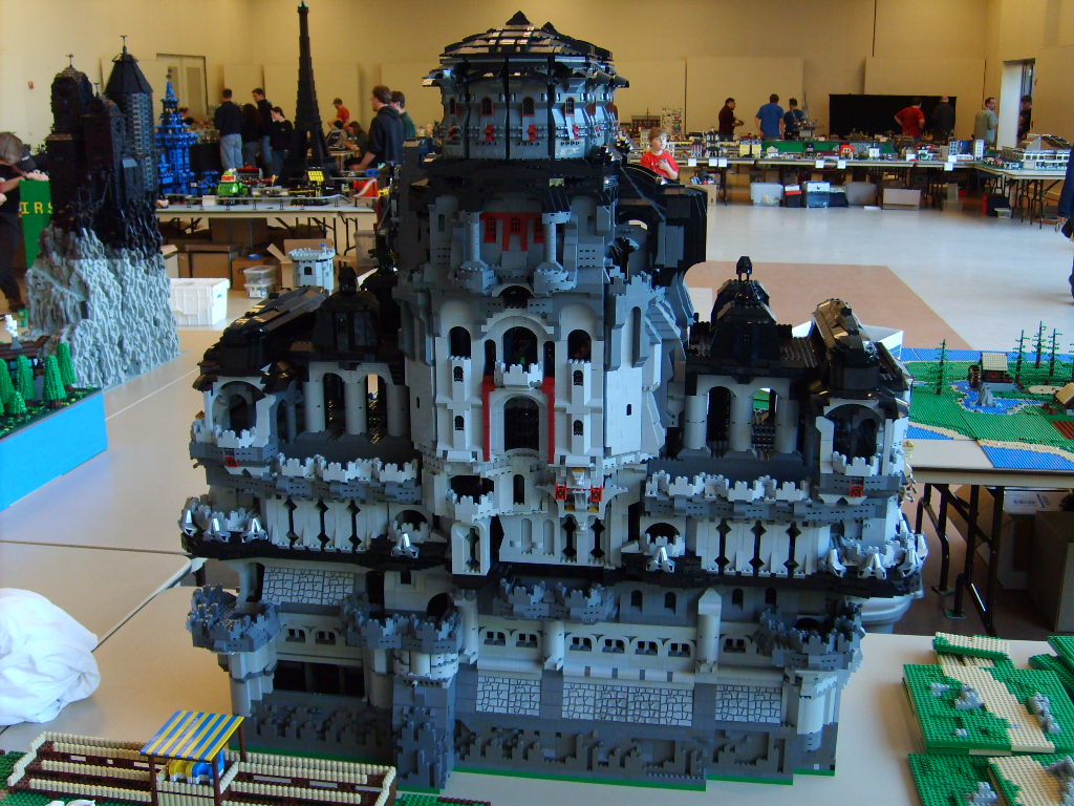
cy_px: 403
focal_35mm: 35
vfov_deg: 40.7
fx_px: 1086
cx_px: 537
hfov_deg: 52.6
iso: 100
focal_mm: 5.8
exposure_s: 1/30
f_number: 2.8
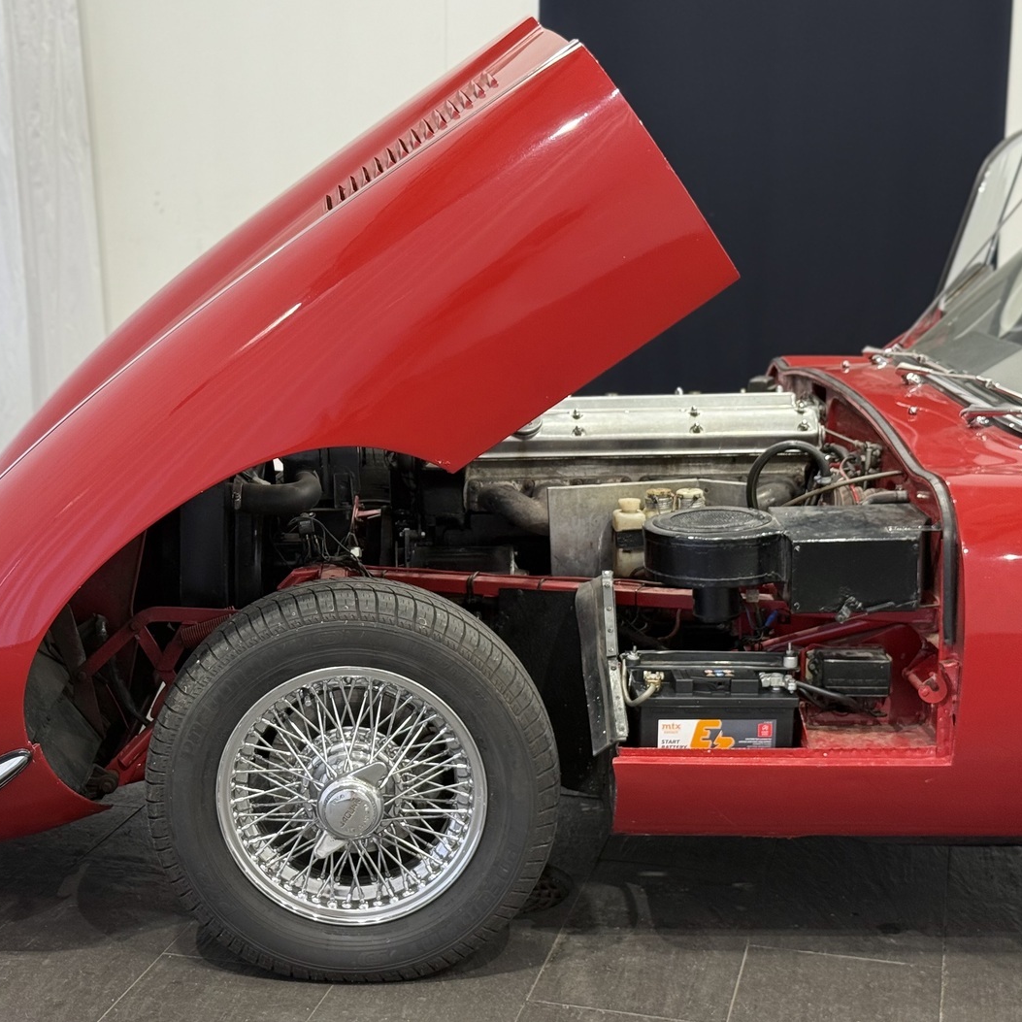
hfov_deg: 29.4
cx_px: 374
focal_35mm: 58
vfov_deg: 29.6
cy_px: 501
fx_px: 1937
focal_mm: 6.76
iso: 50
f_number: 1.78
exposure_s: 1/50
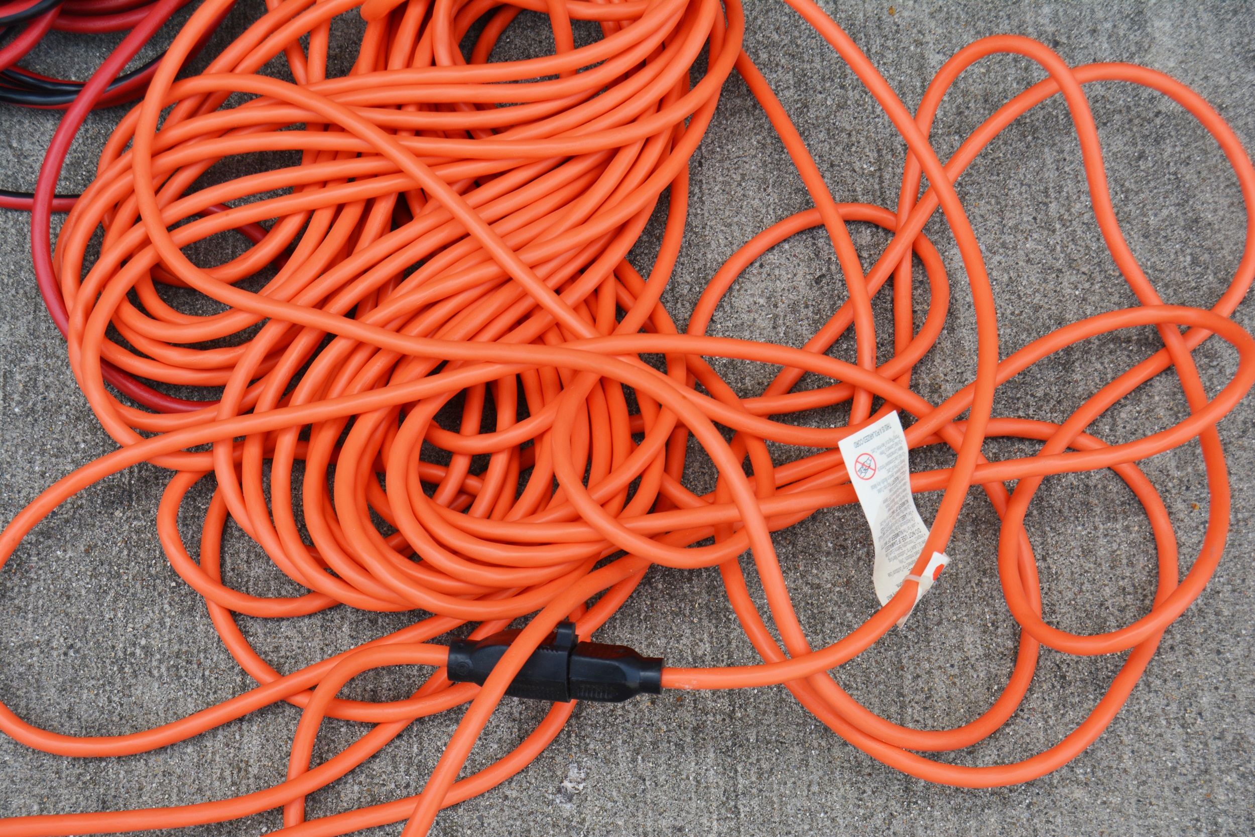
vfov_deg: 23.8
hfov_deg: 35.1
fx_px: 1987
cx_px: 628
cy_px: 418
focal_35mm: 57
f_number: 8
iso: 200
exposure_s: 1/250
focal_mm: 38
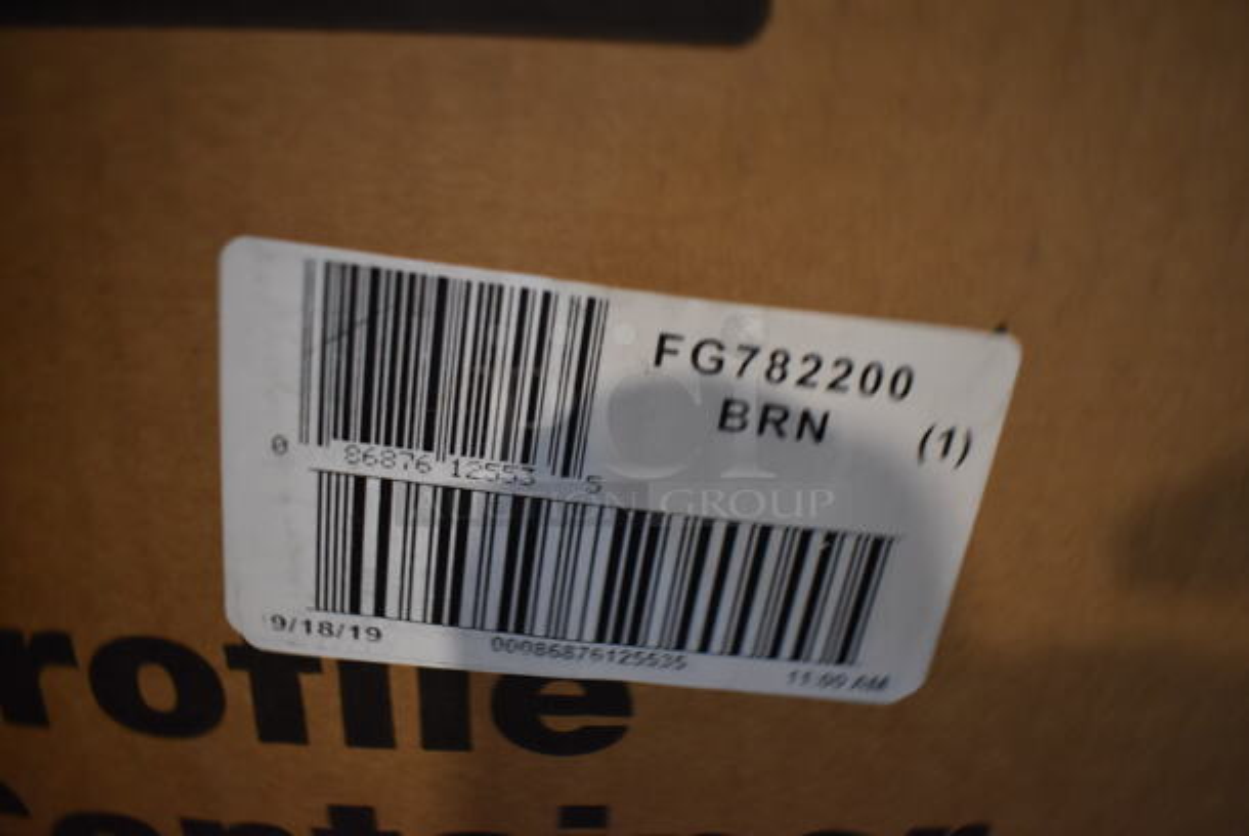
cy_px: 418
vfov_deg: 48.0
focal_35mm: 27
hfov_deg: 67.3
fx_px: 938
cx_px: 624
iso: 1000
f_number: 3.5
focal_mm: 18
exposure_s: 1/125
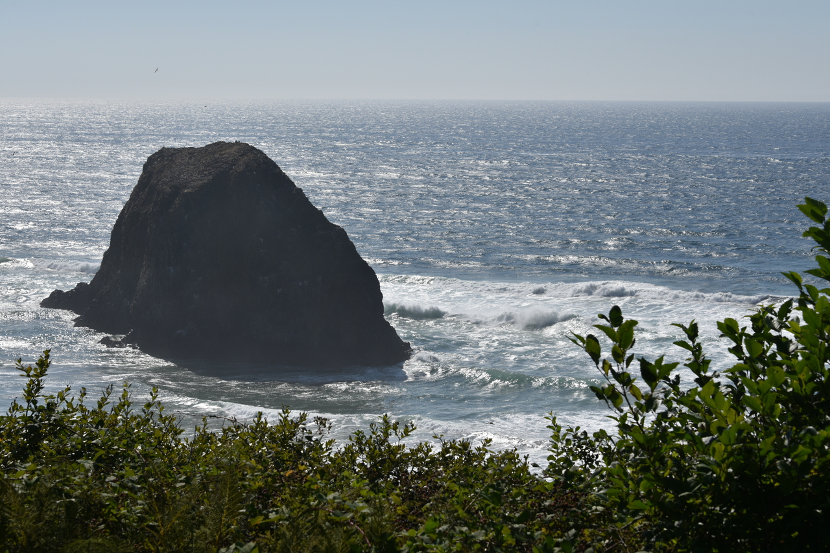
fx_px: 1960
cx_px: 415
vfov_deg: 16.1
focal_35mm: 85
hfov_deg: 23.9
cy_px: 276
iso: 100
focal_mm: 85
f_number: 11
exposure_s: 1/500
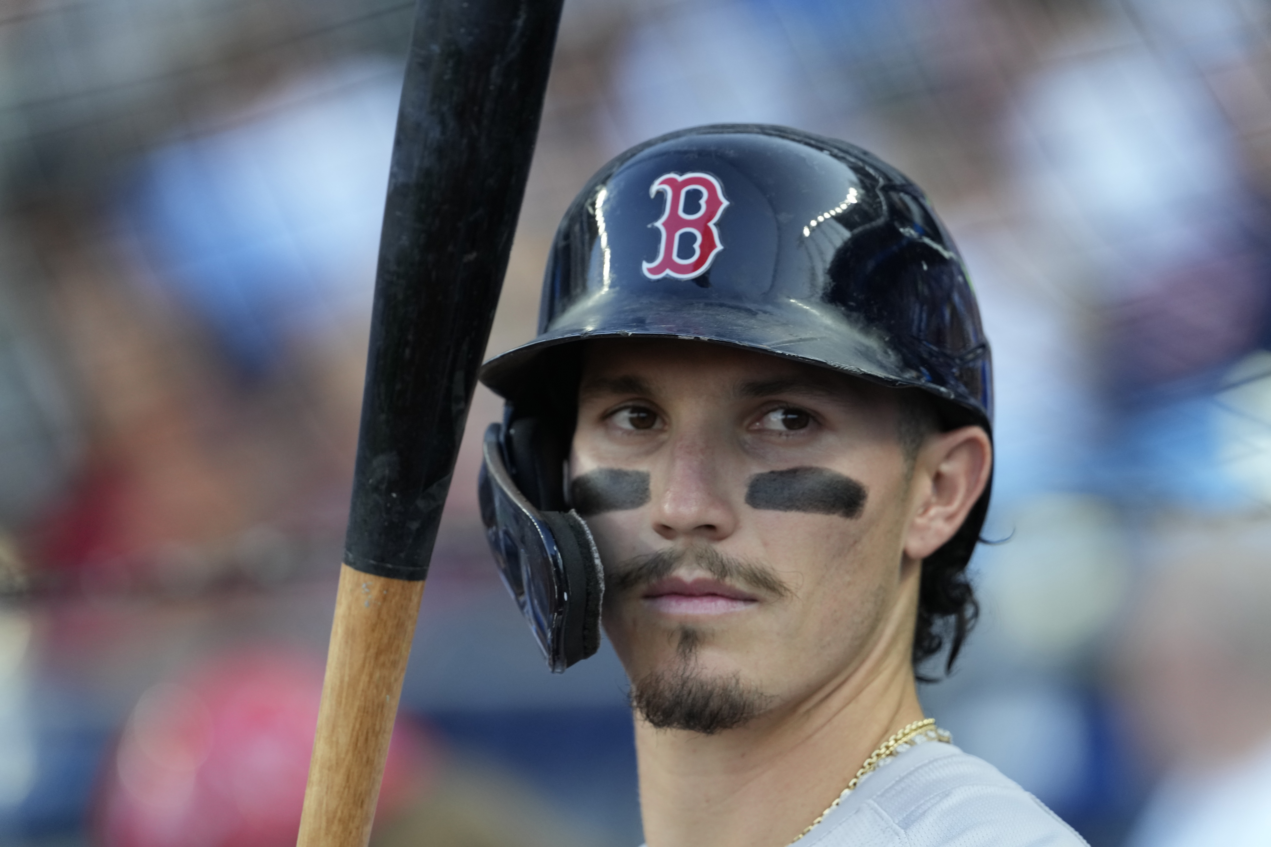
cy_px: 424
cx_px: 636
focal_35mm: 420
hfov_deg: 4.9
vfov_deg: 3.3
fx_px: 14827
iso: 1600
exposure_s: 1/1000
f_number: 4
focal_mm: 420
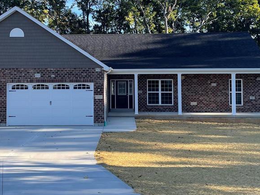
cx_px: 104
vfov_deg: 31.4
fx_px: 345
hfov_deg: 41.1
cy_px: 74
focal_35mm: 46
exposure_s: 1/972
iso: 32
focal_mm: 4.2
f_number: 1.6
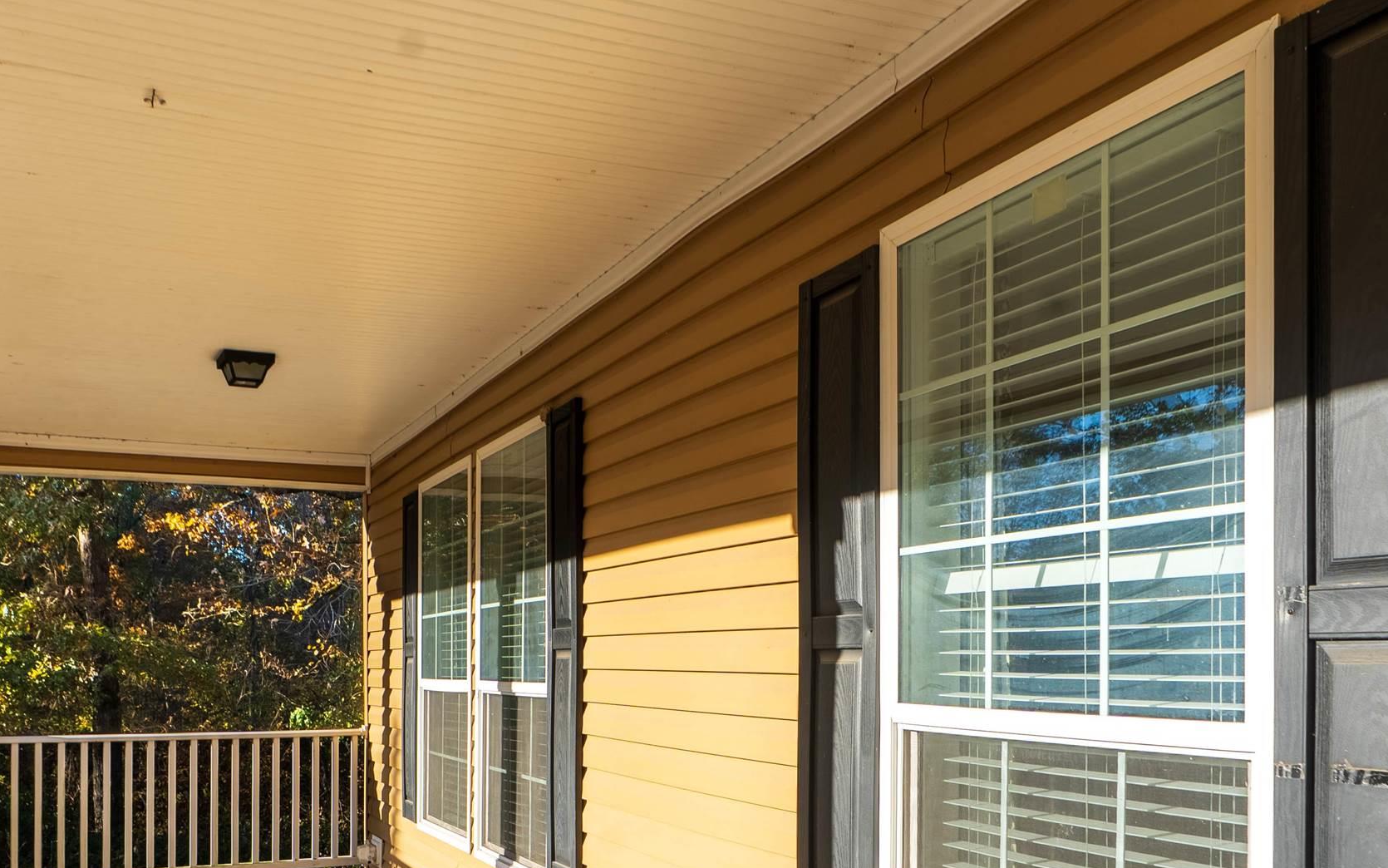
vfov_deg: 40.8
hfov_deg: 62.5
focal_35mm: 30
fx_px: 1135
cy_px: 638
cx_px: 583
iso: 100
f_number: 8
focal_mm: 16
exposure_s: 1/2000
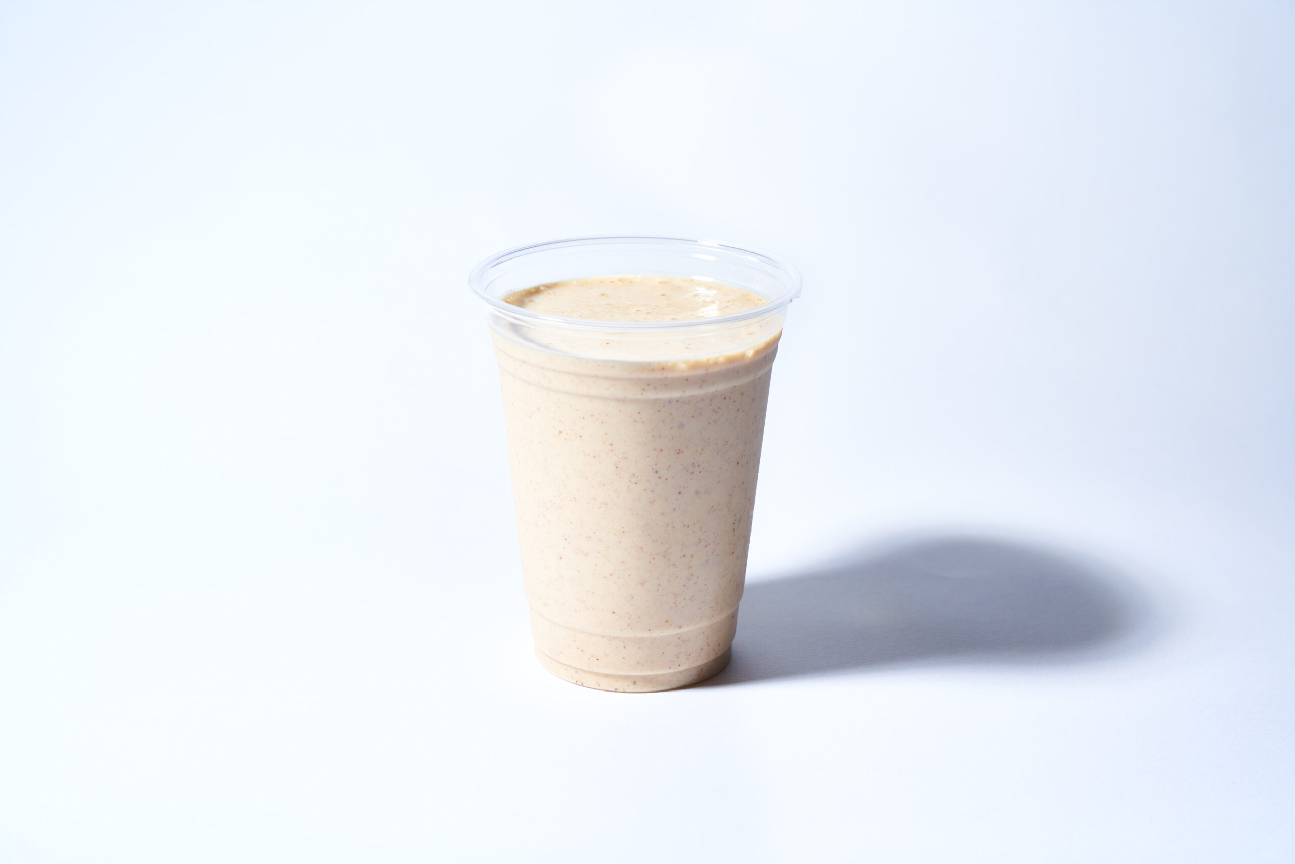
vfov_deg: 19.5
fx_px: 2518
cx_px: 648
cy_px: 432
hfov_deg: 28.8
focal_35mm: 70
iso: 160
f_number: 7.1
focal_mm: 70
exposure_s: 1/160
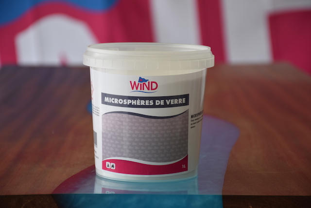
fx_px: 1296
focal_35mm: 150
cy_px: 104
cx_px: 156
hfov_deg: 13.7
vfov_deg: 9.2
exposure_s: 1/125
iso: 320
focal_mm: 100
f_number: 5.6
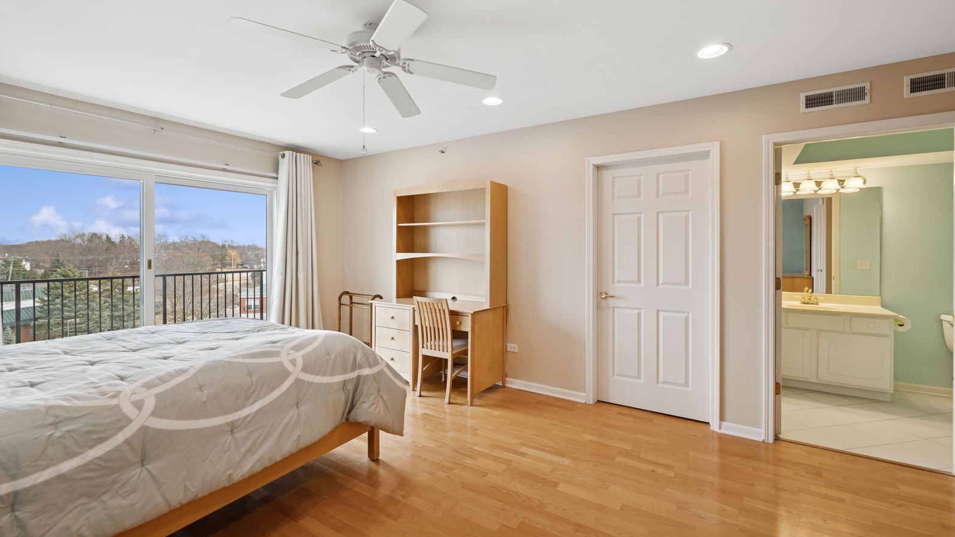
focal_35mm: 15
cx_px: 482
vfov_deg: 70.3
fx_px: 380
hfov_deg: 103.0
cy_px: 239
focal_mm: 14
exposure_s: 1/40
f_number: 9
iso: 200
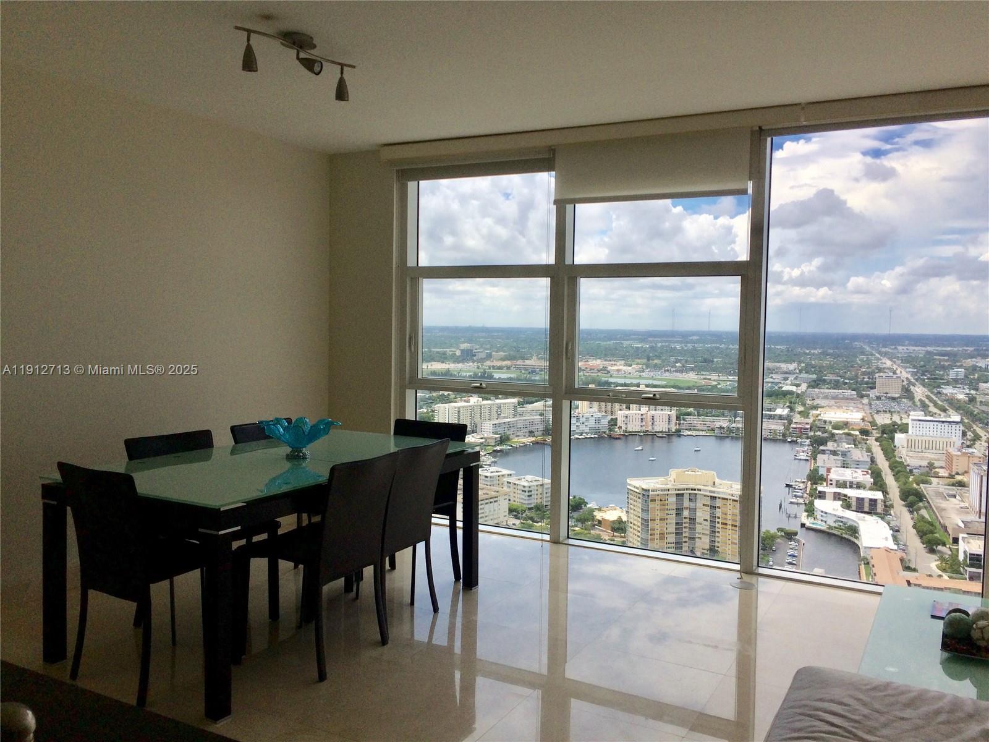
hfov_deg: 61.7
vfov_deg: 48.2
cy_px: 371
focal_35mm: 29
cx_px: 494
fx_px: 829
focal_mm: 4.15
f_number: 2.2
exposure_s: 1/1282
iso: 32
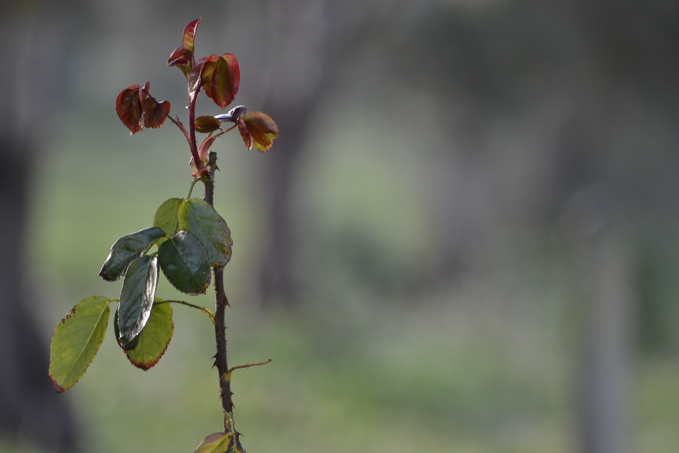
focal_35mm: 345
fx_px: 6507
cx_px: 340
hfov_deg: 6.0
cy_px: 226
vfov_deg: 4.0
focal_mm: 230
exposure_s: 1/60
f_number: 5
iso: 100
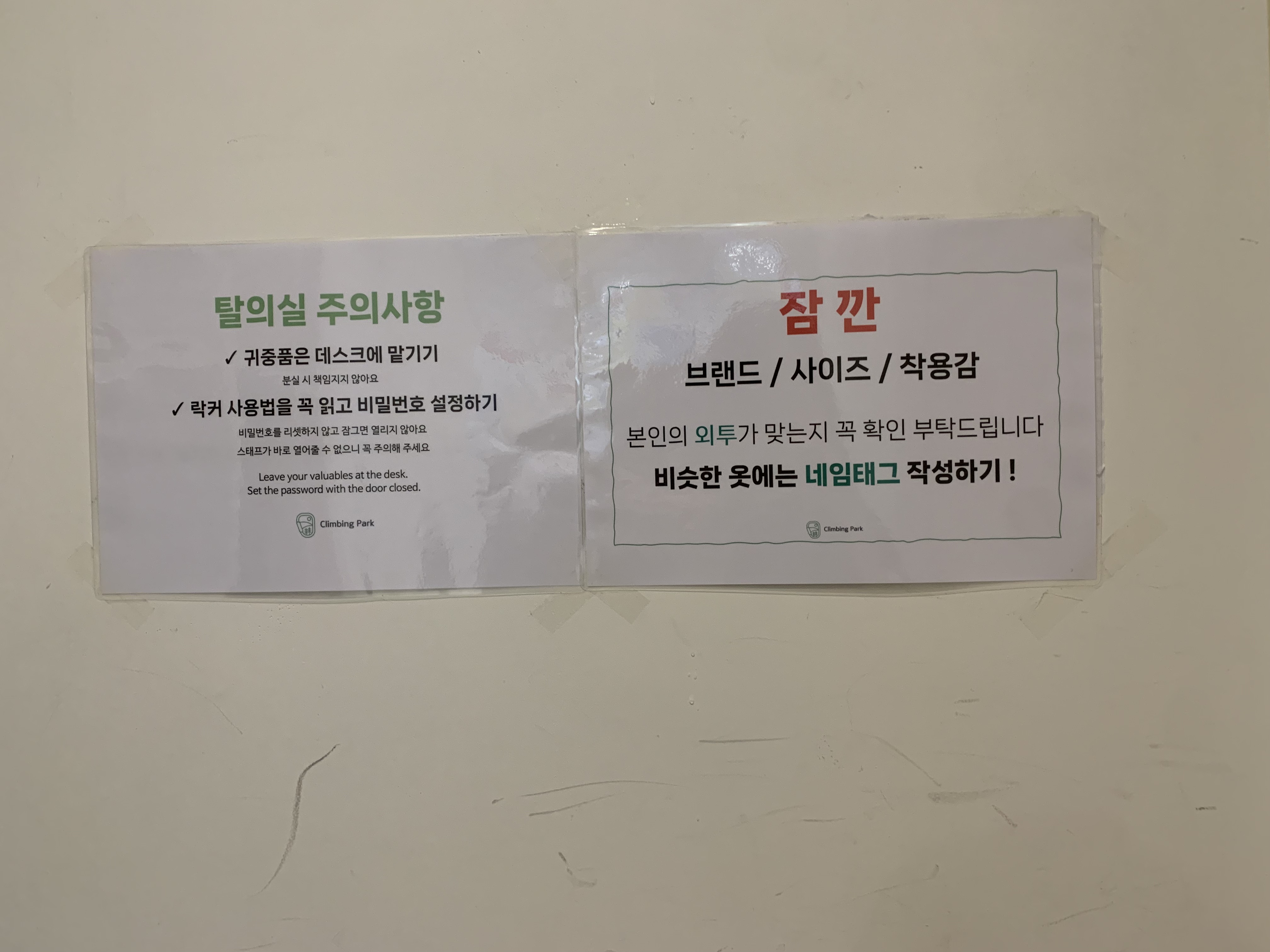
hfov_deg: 67.3
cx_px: 635
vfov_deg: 53.1
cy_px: 476
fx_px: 954
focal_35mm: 26
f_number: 1.8
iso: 160
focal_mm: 4.25
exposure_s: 1/60
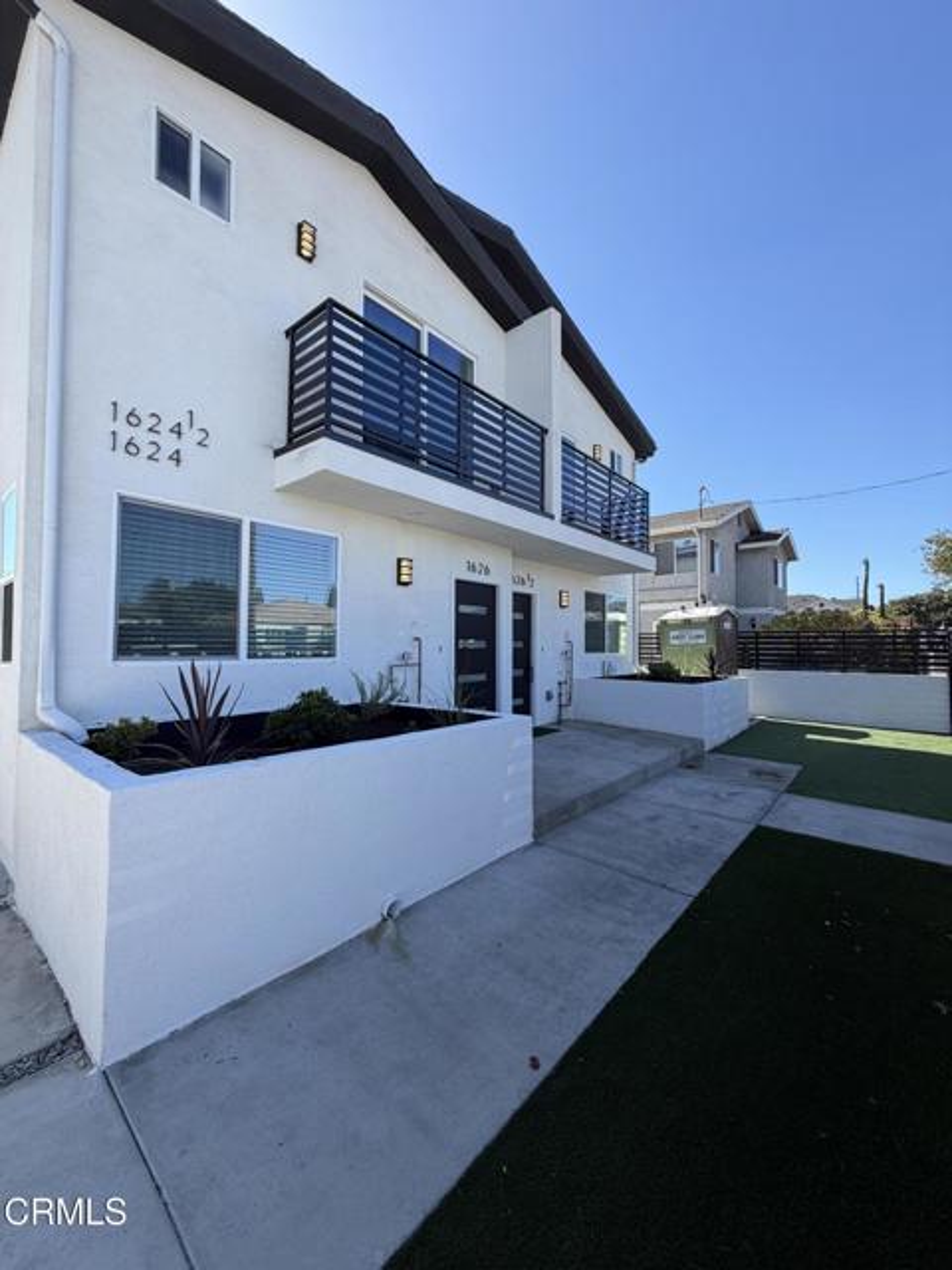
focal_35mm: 14
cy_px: 635
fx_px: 513
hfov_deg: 85.7
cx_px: 476
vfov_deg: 102.1
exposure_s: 1/694
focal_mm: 2.22
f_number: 2.2
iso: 40
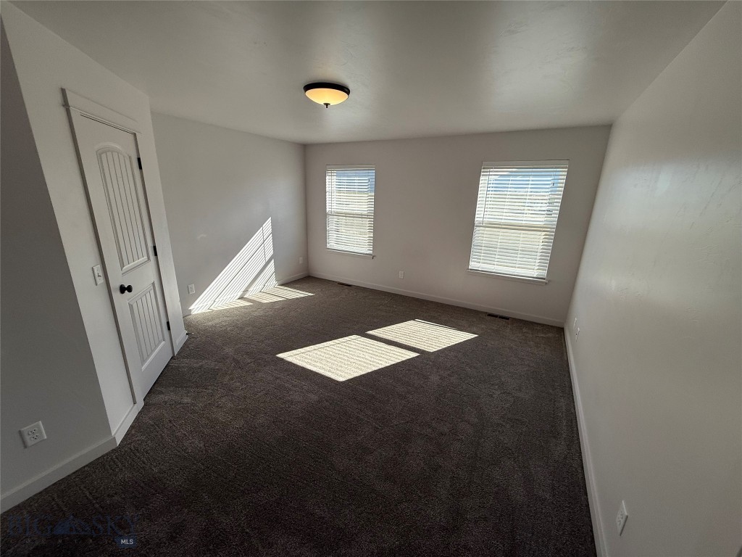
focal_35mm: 14
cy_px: 278
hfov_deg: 102.1
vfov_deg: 85.7
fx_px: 300
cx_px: 371
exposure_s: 1/381
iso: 50
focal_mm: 2.22
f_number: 2.2
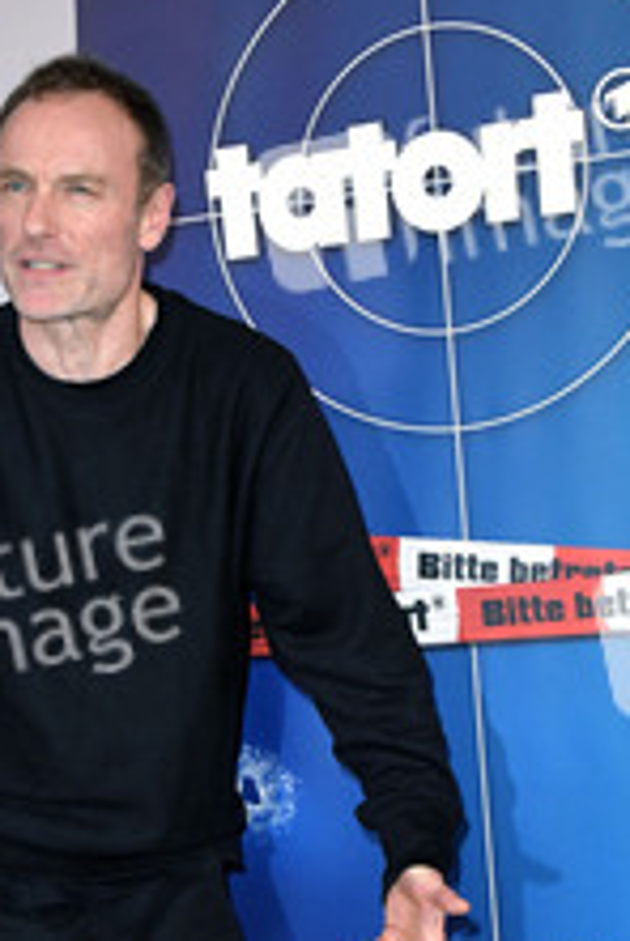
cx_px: 85
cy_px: 830
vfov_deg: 29.7
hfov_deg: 20.6
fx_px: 1701
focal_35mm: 65
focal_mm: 36
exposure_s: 1/200
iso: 2500
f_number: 6.3
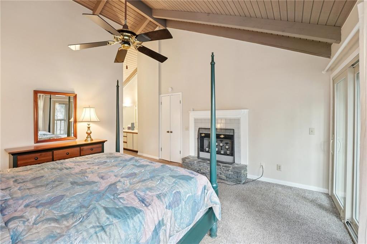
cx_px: 184
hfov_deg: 104.3
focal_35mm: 14
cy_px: 122
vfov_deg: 81.1
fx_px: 143
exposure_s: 1/3.33
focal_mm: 14
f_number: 8
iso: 320
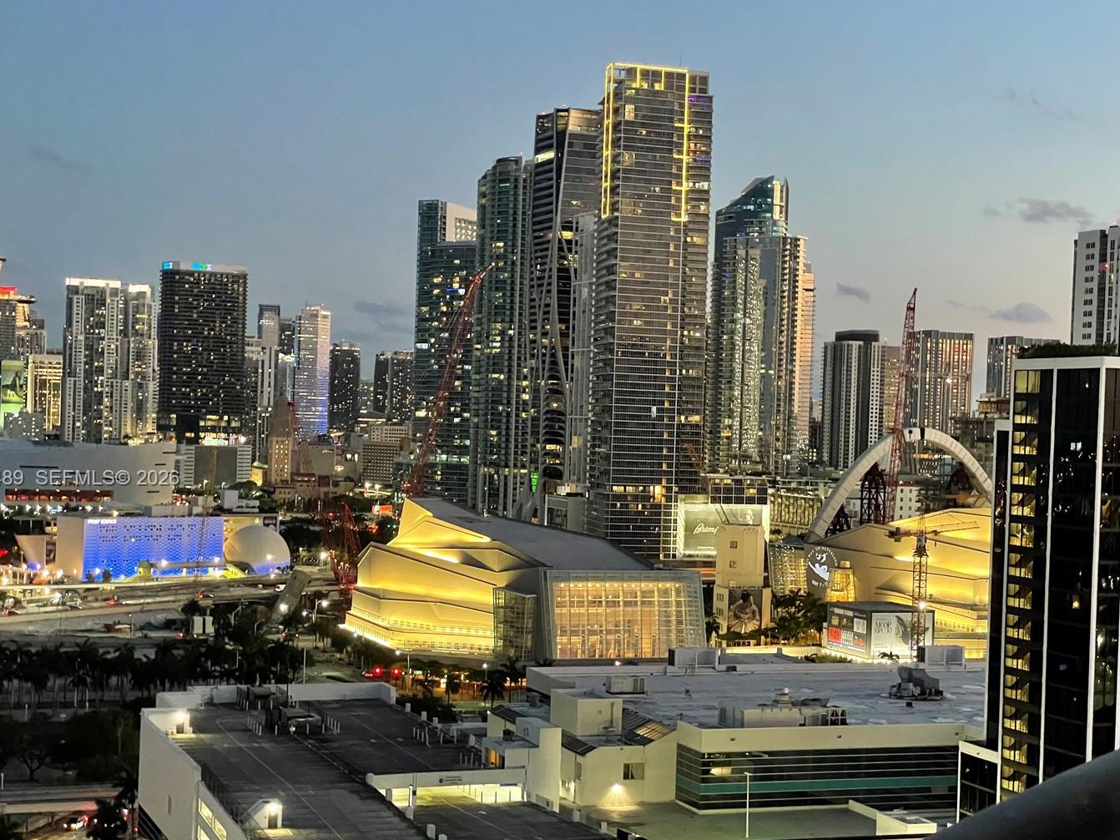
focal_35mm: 62
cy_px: 479
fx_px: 2006
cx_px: 588
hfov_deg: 31.2
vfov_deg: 23.6
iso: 800
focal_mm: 6
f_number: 2
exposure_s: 1/32
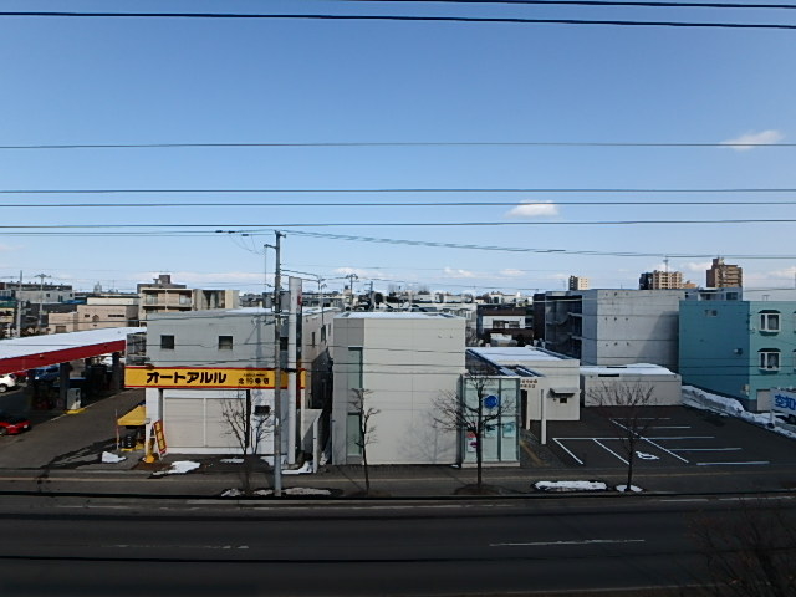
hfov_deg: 79.0
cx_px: 398
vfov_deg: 63.4
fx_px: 483
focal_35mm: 21
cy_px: 298
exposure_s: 1/640
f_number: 6
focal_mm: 3.7
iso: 125
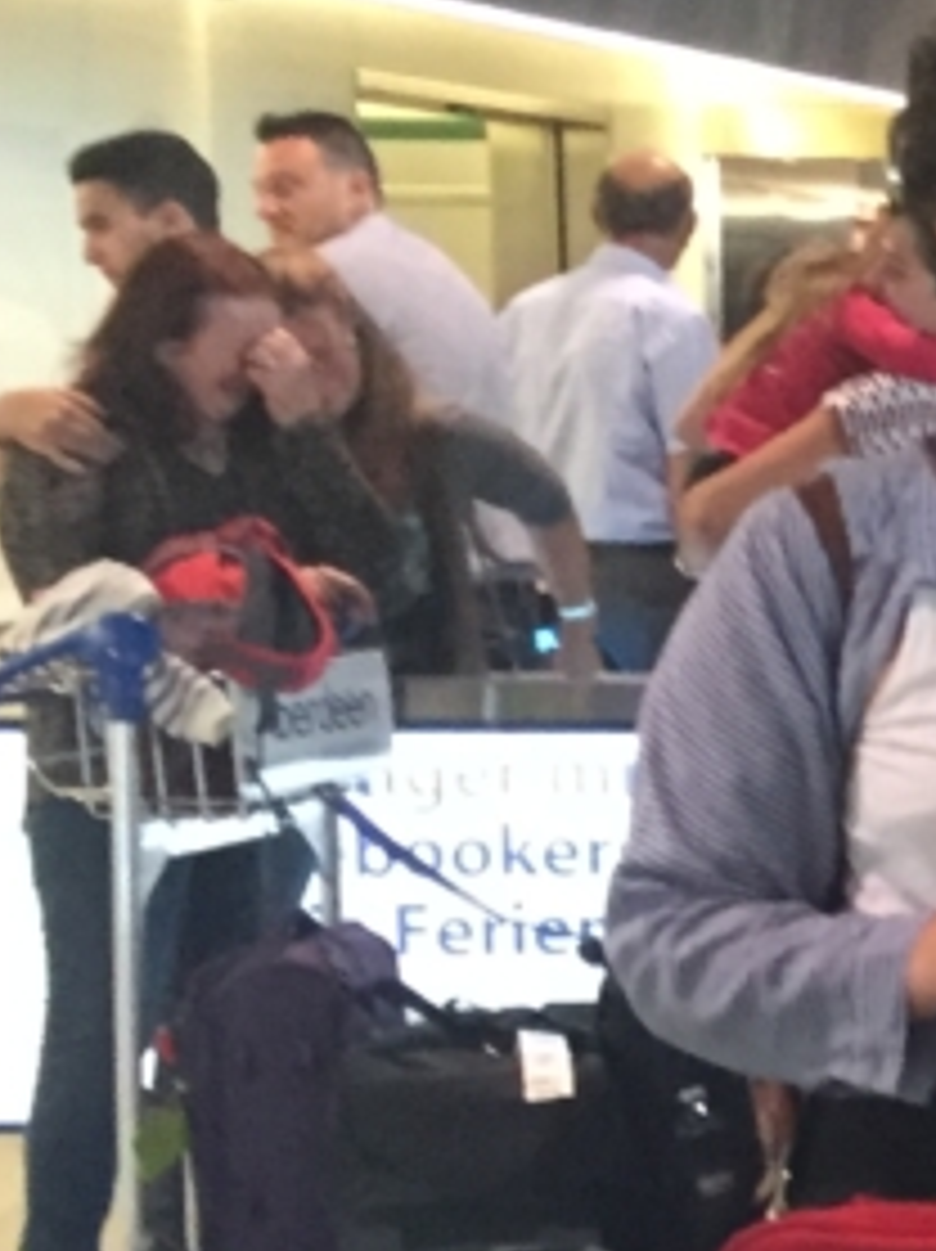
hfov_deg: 10.4
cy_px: 848
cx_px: 2394
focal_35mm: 119
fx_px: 4297
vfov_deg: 16.5
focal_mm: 4.15
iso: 250
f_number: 2.2
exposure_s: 1/33
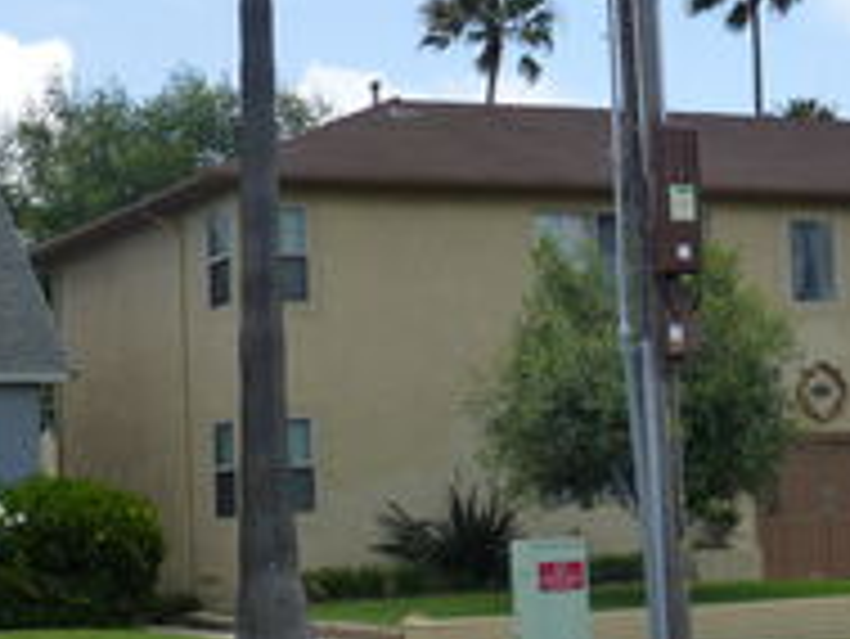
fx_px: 2285
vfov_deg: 15.9
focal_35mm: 93
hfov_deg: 20.9
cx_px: 630
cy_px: 230
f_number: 4.1
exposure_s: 1/800
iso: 160
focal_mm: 7.9
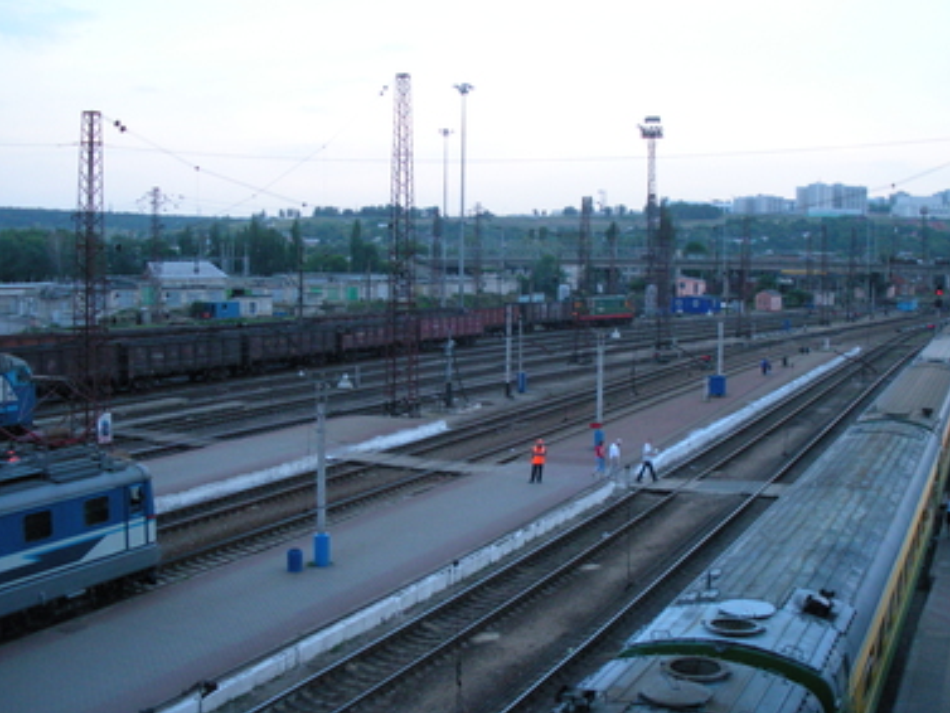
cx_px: 532
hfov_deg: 43.8
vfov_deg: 33.6
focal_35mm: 43
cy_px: 375
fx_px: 1180
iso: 265
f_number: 3.5
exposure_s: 1/60.1
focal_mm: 6.3
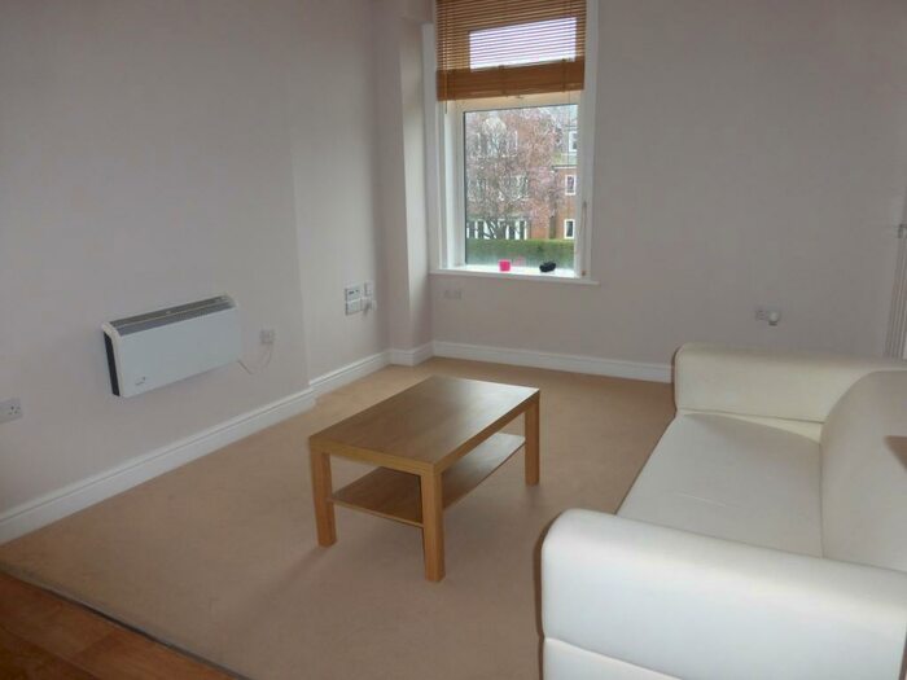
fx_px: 629
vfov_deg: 56.8
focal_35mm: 24
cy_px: 340
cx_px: 454
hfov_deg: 71.6
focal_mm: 4.3
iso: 200
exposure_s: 1/60
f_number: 3.3
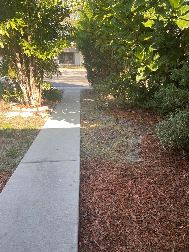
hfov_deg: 53.1
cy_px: 126
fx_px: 189
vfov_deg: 67.3
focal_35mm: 26
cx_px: 94
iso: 32
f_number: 1.8
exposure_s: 1/176
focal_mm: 4.25
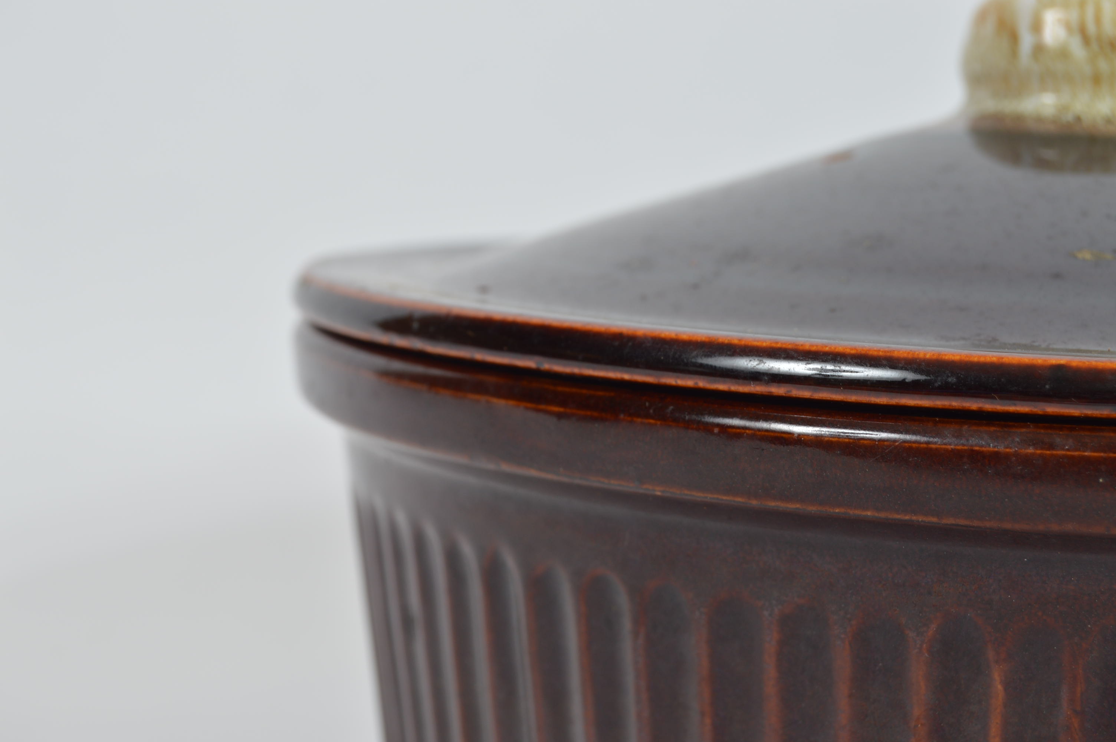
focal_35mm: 82
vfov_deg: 16.5
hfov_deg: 24.6
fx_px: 2555
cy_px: 371
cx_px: 558
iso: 100
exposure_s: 1/80
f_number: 9
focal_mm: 55
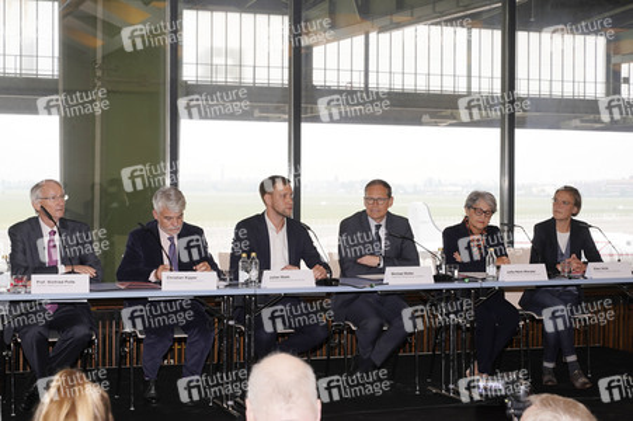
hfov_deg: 30.1
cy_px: 210
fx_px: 1177
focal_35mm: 67
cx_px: 316
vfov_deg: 20.3
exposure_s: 1/80
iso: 320
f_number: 8
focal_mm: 67
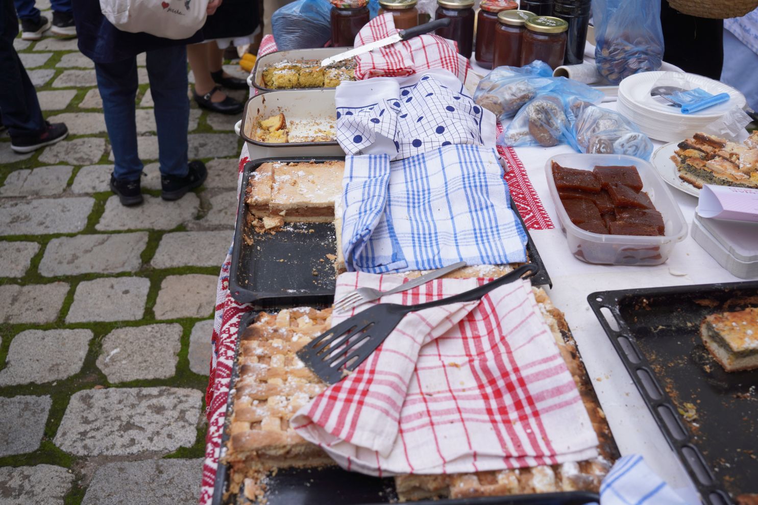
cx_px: 379
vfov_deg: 36.7
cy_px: 252
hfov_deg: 52.9
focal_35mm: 36
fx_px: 761
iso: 100
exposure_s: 1/160
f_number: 4
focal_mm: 24.1
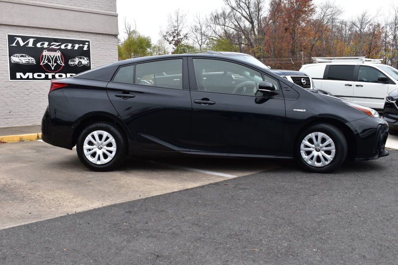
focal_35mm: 36
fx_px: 398
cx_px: 199
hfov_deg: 53.1
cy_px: 132
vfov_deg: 36.8
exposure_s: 1/80
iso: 400
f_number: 8
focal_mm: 24
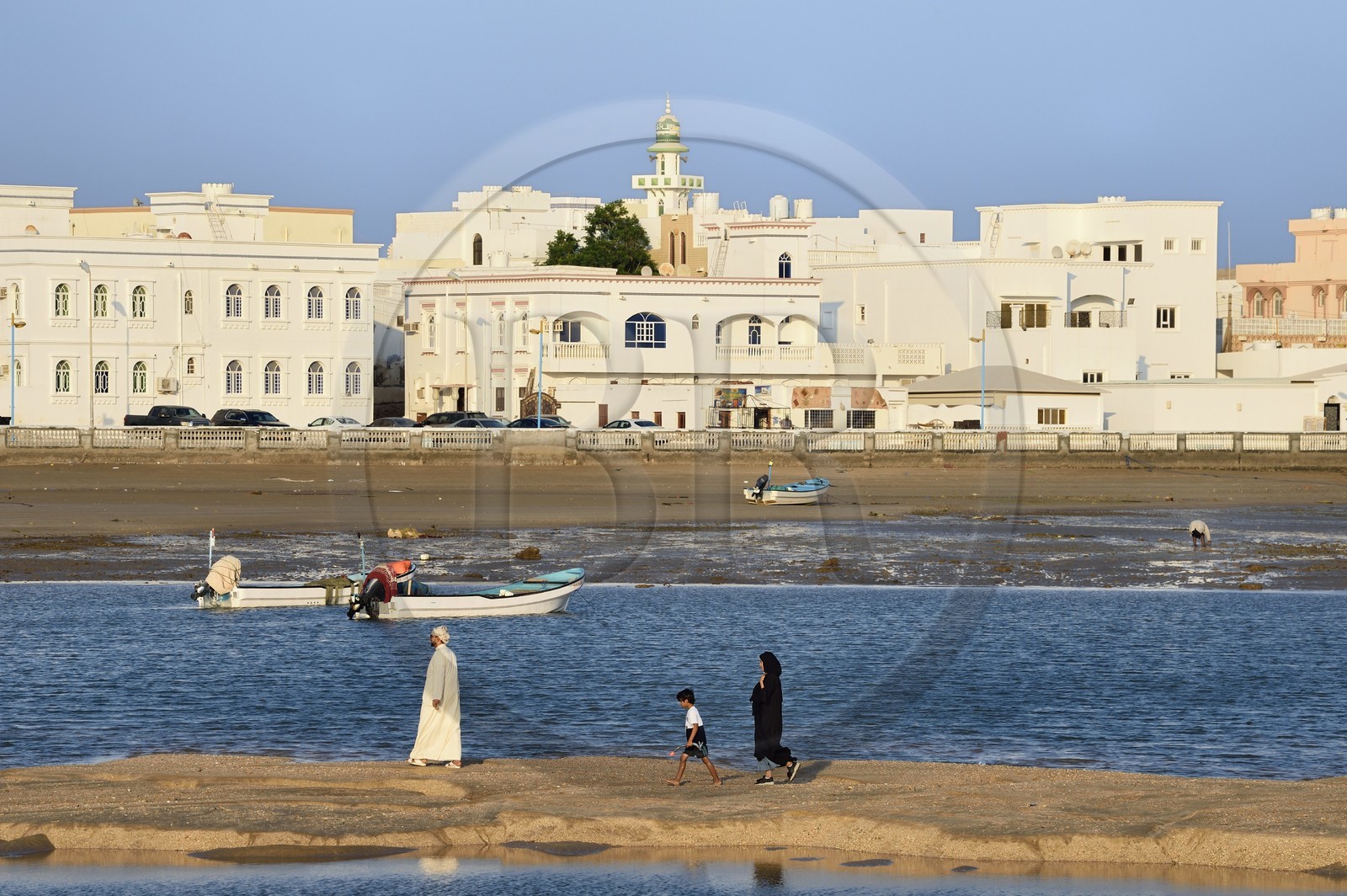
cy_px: 448
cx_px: 674
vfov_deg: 7.6
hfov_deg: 11.4
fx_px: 6729
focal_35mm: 180
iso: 200
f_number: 10
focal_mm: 180
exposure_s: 1/320
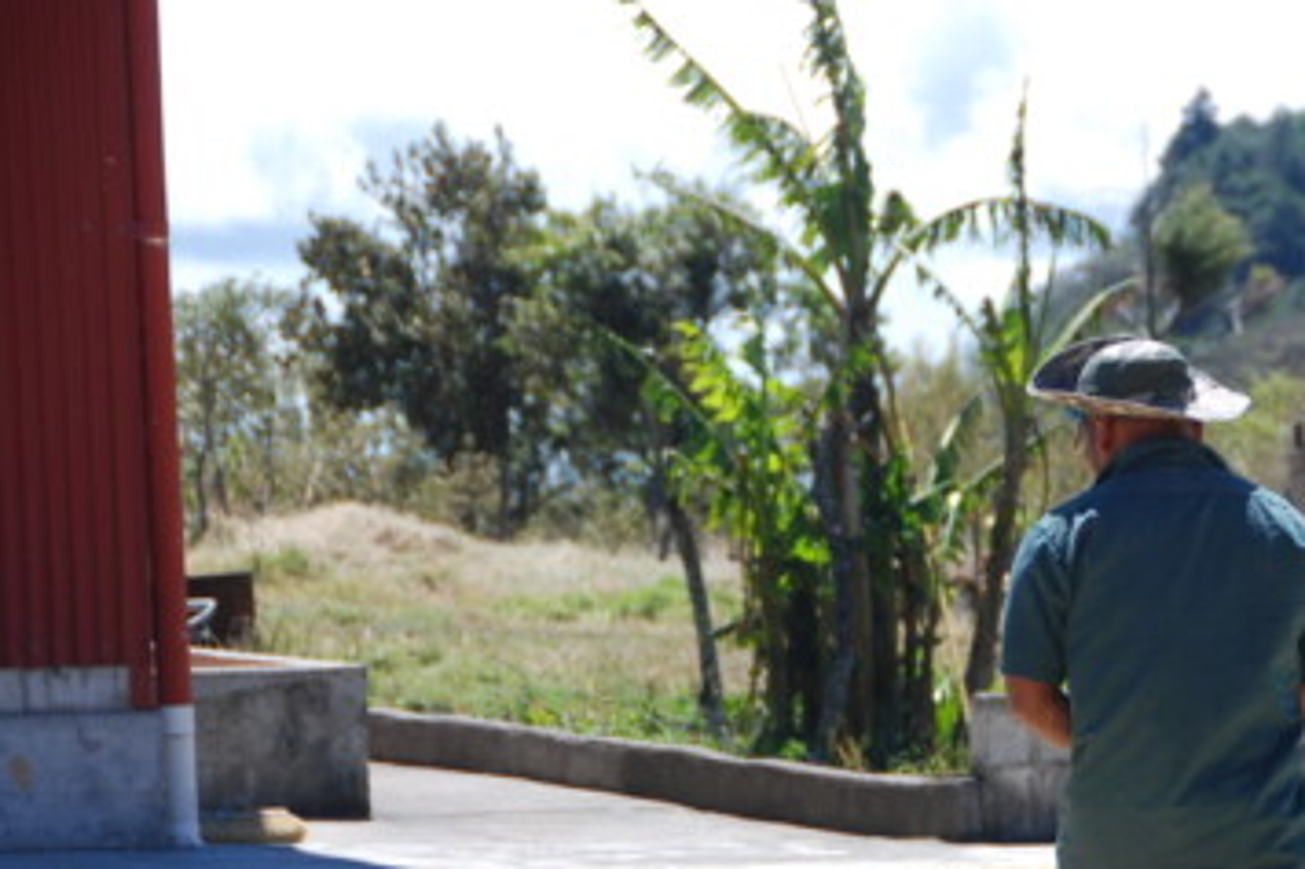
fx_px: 9308
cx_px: 1041
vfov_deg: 5.3
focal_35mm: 257
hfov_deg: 8.0
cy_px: 744
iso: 200
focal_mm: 95
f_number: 6.3
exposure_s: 1/640
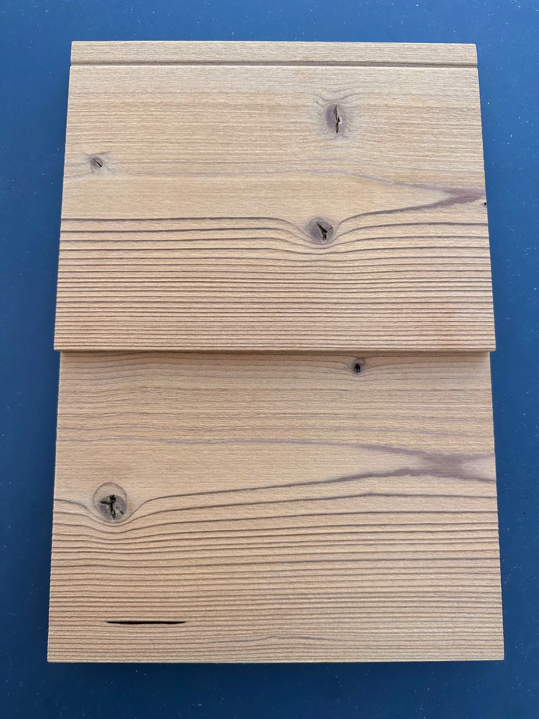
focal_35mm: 24
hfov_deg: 56.8
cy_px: 360
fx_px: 498
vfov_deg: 71.6
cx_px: 270
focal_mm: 6.86
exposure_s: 1/335
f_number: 1.78
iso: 80
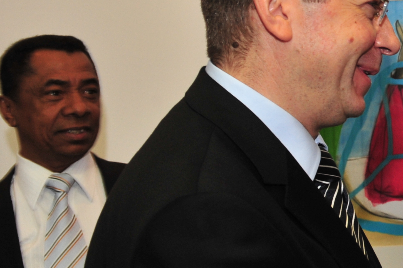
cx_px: 514
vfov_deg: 14.5
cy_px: 97
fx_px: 1052
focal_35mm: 94
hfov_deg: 20.0
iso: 800
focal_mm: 32
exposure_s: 1/80
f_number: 5.6
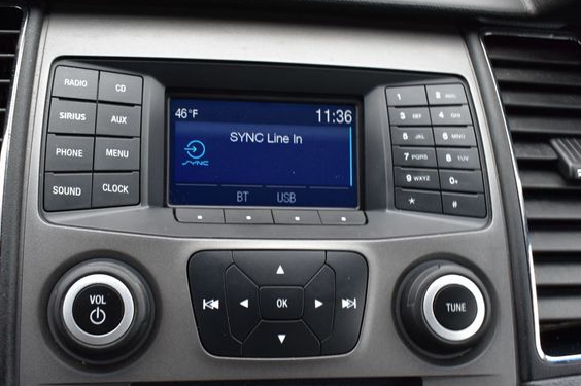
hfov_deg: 45.9
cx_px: 271
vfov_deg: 31.4
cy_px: 206
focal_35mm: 43
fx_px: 686
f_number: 8
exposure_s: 1/50
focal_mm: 25
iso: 400
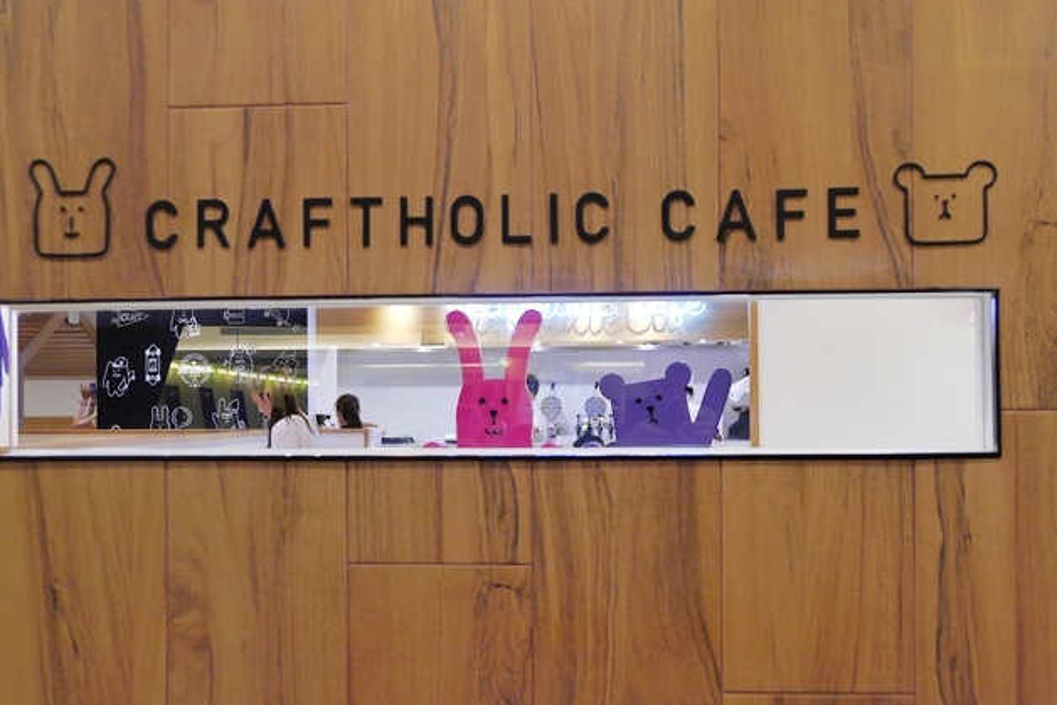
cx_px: 525
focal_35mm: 53
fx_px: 1556
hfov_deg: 37.5
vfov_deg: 25.5
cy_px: 384
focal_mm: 25
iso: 200
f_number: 5.3
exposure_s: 1/15
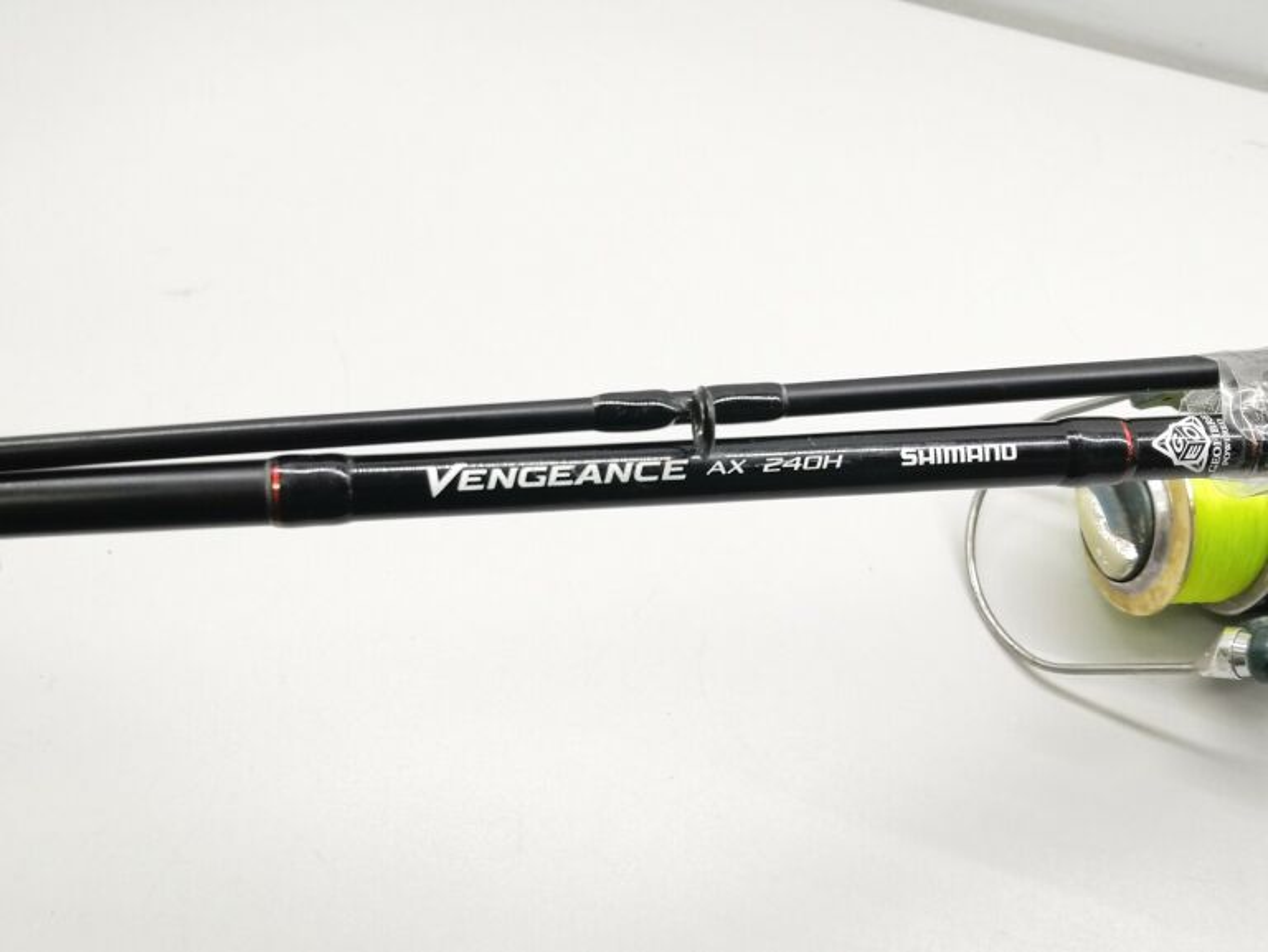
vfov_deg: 41.8
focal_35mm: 34
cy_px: 476
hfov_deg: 53.9
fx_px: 1246
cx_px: 634
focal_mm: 3.95
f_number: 1.8
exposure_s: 1/50
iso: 64
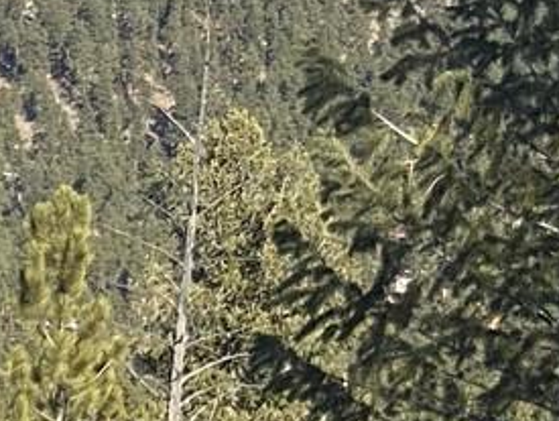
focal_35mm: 302
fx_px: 4883
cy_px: -364
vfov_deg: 4.9
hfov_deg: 6.5
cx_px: 795
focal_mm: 6
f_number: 2
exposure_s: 1/1916
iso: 20
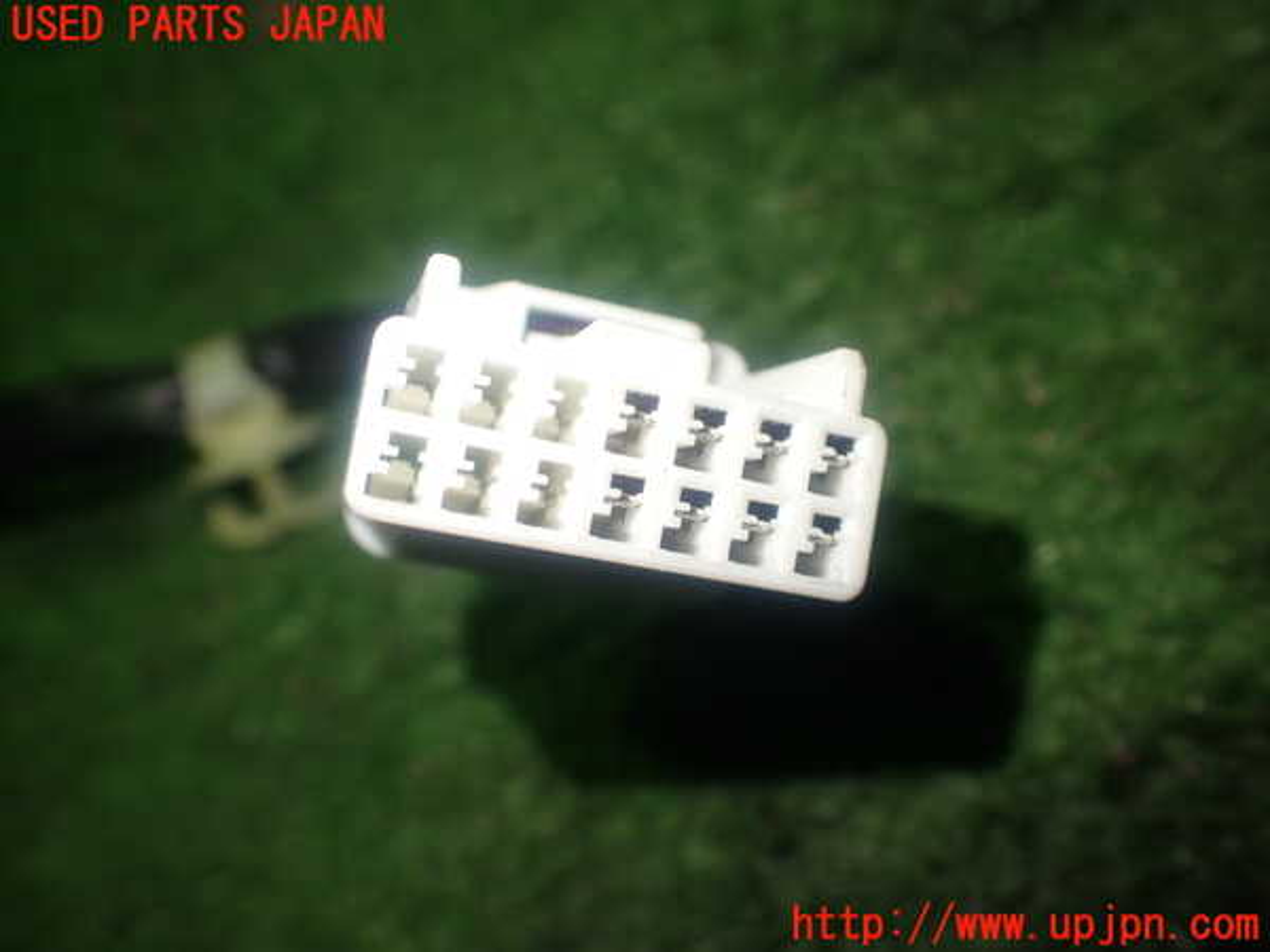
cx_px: 635
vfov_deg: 44.2
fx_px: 1174
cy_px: 476
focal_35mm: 32
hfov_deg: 56.8
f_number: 2.4
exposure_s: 1/60
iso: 125
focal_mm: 5.79
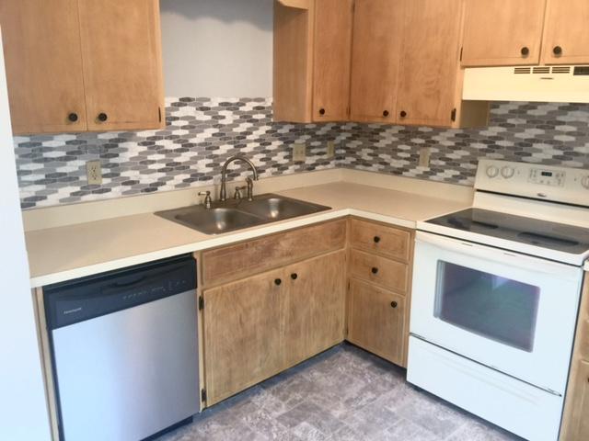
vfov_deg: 48.2
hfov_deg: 61.7
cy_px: 220
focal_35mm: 29
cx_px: 294
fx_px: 493
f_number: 2.2
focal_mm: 4.15
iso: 32
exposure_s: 1/15
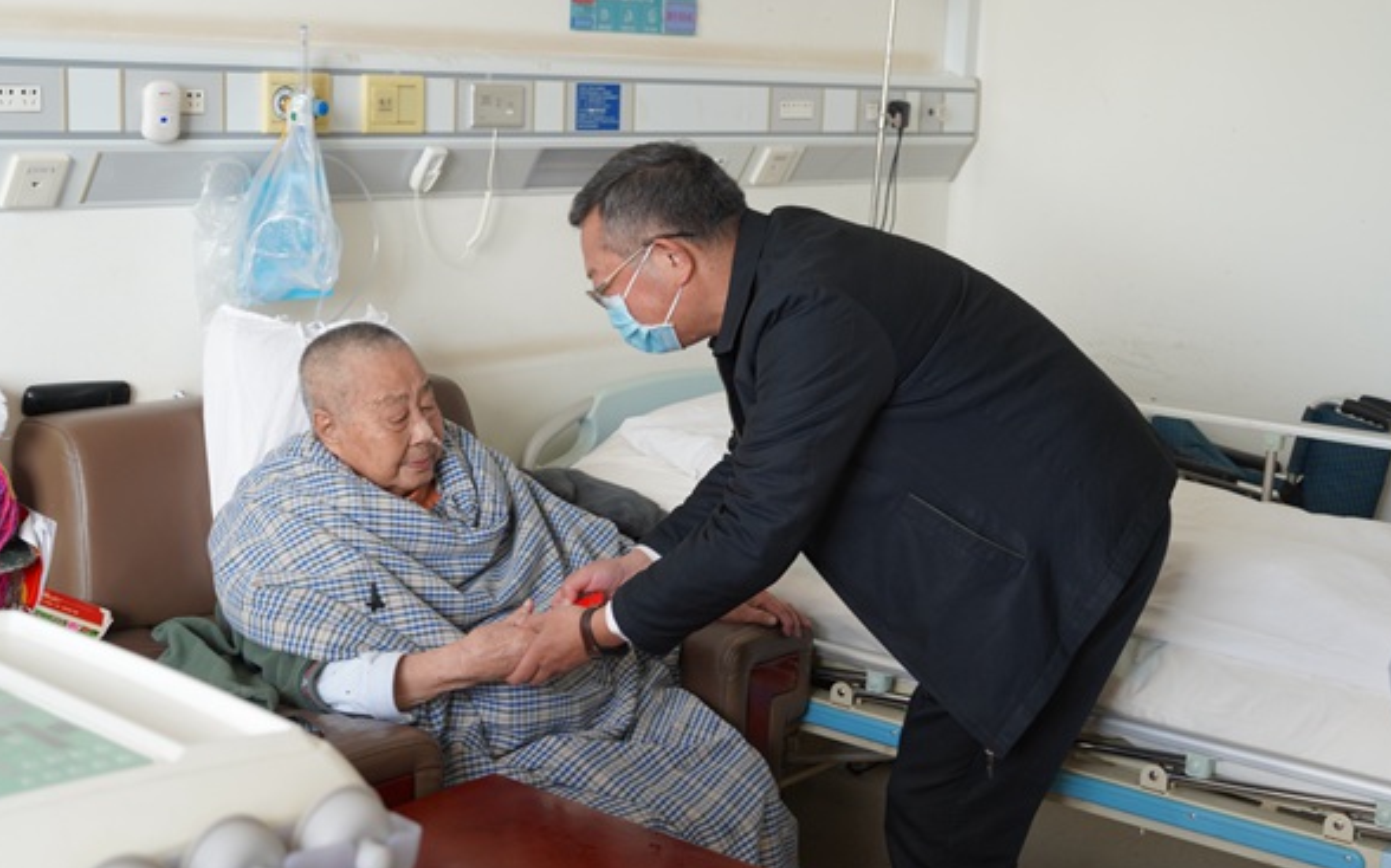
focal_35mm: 52
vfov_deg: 24.8
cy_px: 409
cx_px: 693
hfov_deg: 38.9
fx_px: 1971
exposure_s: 1/50
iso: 400
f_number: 5.6
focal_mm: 50
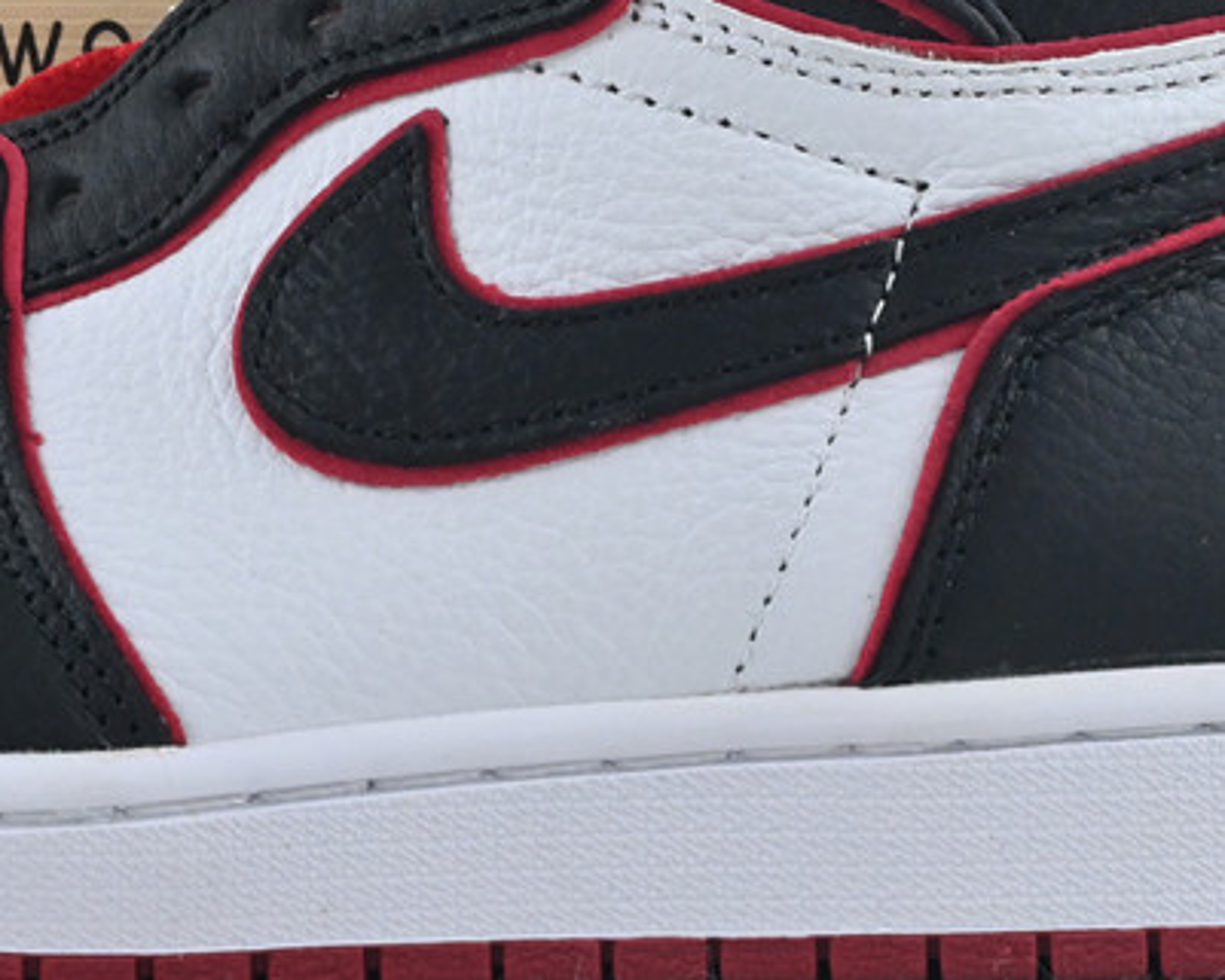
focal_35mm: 133
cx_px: 183
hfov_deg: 14.4
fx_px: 4812
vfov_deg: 11.6
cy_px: 348
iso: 1000
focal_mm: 31.5
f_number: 10
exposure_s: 1/160
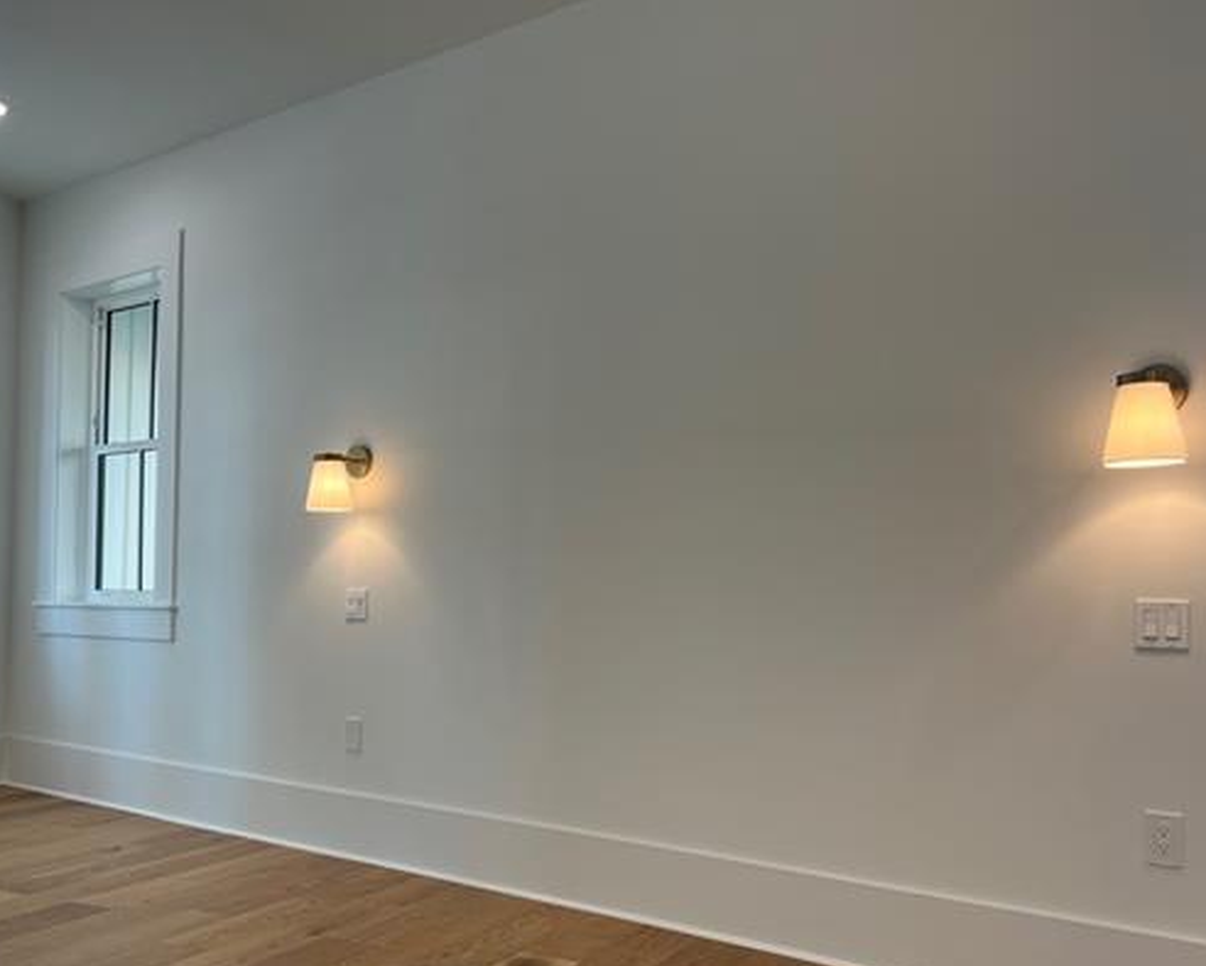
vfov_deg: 44.5
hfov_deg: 54.2
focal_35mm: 33
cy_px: 547
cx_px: 601
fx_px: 1178
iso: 40
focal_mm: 5.7
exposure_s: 1/120
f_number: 1.5
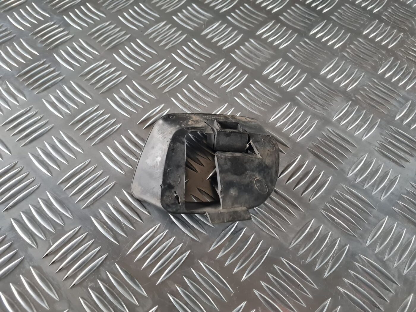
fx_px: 312
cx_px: 208
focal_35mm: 26
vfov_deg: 53.1
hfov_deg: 67.3
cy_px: 156
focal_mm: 5.4
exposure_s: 1/25
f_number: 1.8
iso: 500
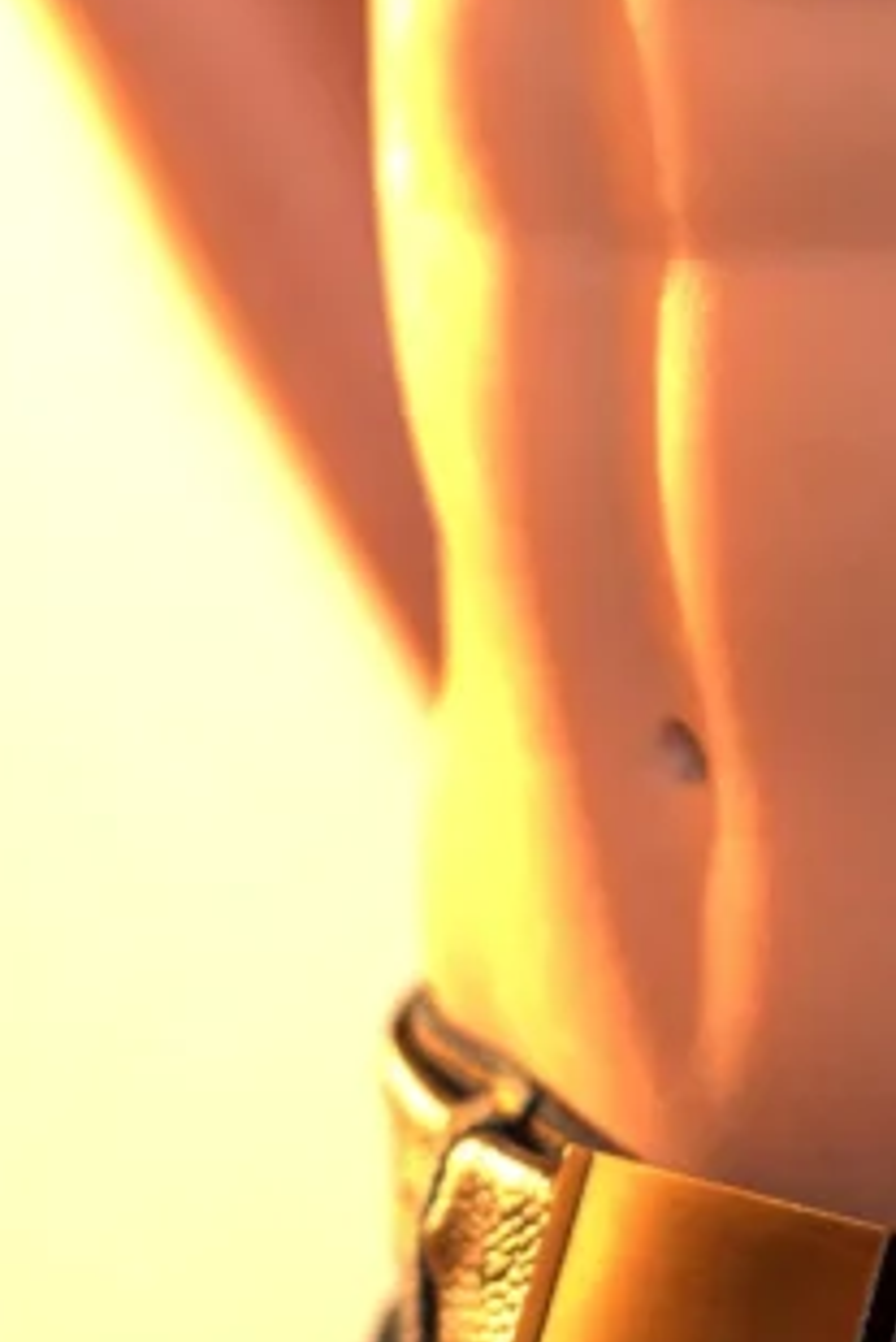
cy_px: -9
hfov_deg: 11.5
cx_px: 1208
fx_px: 4326
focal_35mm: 116
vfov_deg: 17.2
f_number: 2.5
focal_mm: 40
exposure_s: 1/50
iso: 200
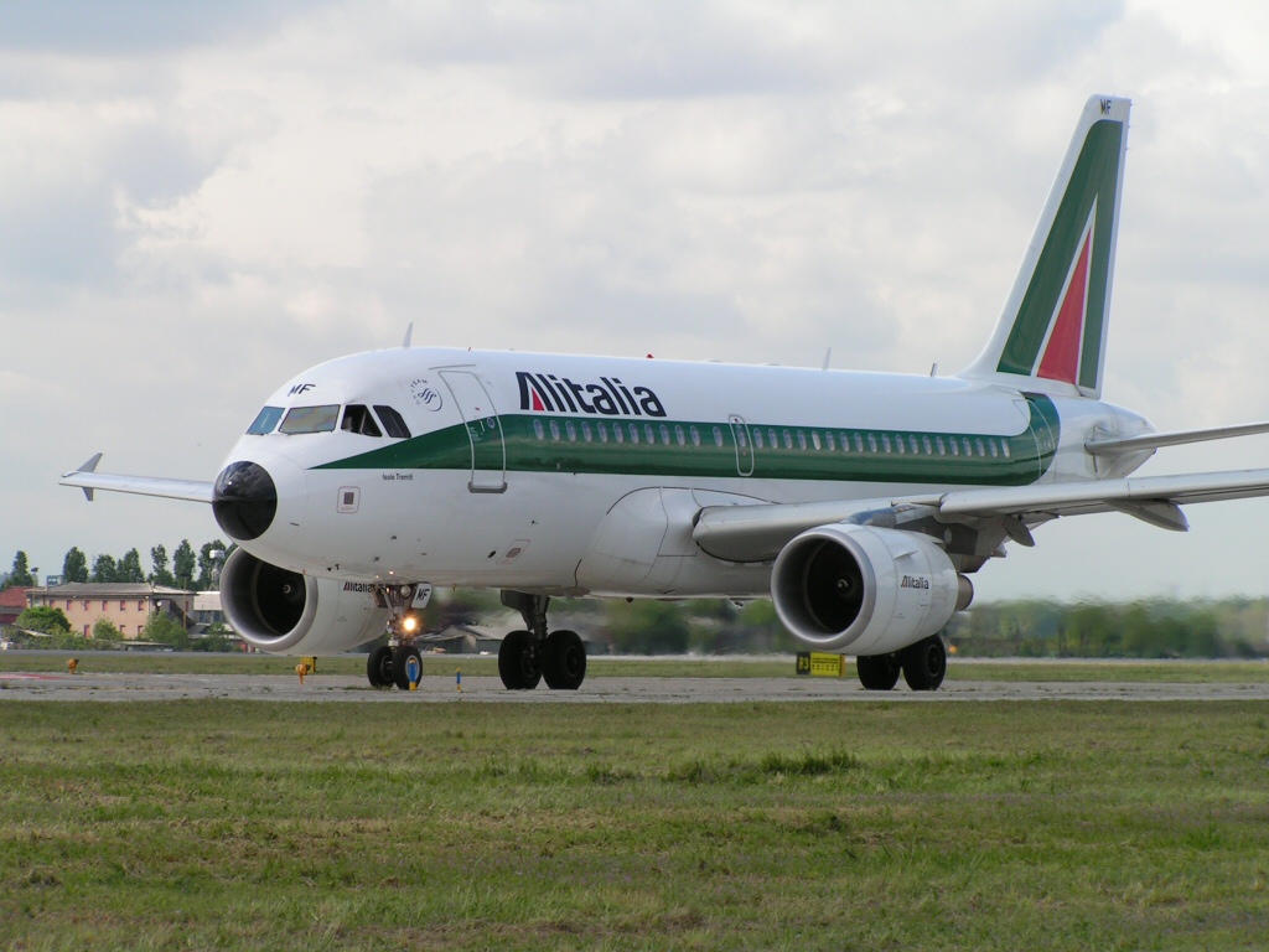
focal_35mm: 209
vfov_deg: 7.1
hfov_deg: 9.5
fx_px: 7662
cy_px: 476
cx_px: 634
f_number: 5.6
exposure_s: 1/320
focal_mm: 34.7
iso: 50
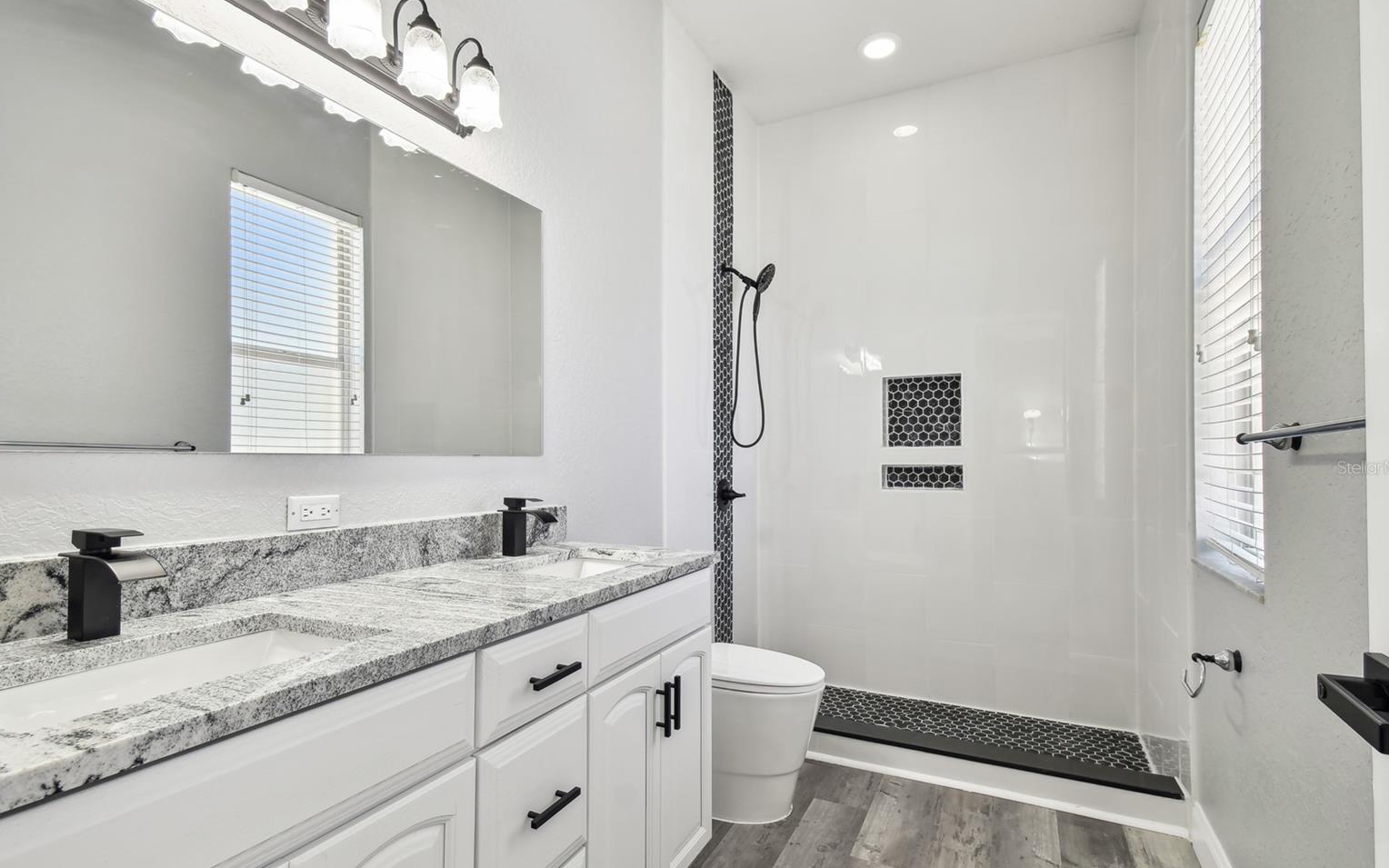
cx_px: 691
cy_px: 467
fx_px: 606
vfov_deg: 71.1
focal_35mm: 16
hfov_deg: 97.8
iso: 100
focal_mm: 10
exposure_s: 1/10
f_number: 7.1
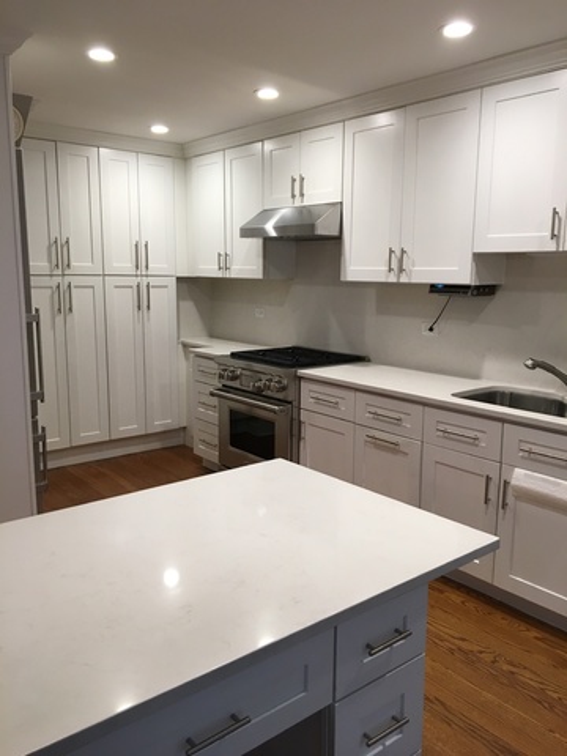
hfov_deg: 48.2
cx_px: 284
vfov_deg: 61.7
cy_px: 378
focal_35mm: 29
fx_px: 633
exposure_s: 1/30
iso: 40
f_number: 2.2
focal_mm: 4.15
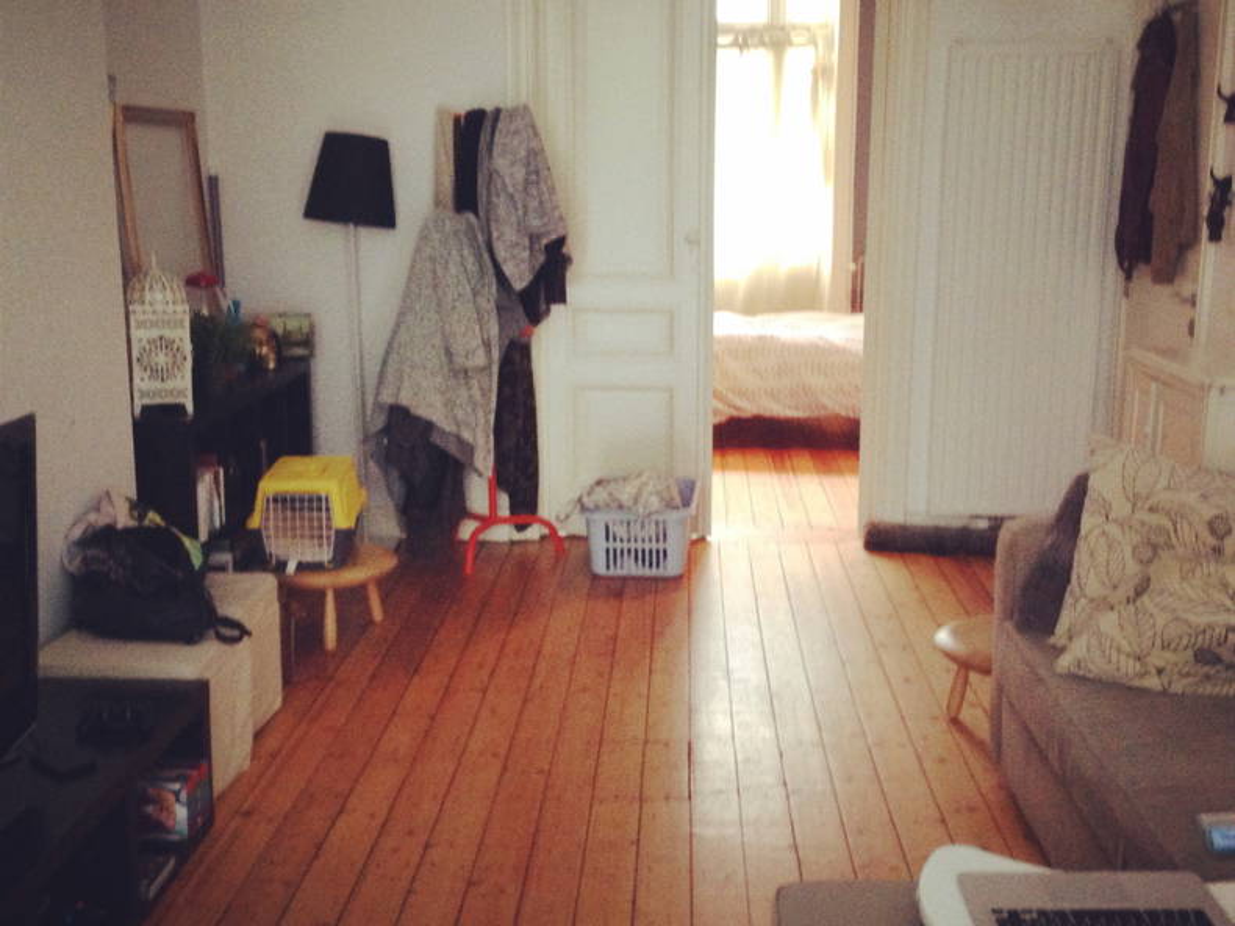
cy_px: 463
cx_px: 618
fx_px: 1177
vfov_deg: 42.9
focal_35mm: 33
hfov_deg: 55.4
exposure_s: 1/17
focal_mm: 4.12
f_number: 2.4
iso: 400
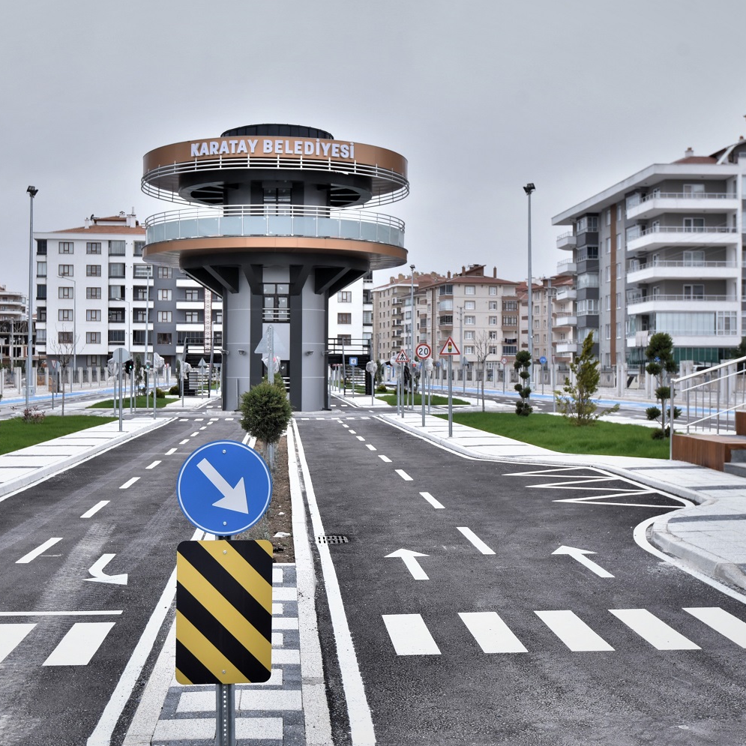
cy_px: 374
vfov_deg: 40.9
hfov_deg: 40.7
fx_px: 1000
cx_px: 299
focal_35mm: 41
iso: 200
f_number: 5.6
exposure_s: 1/200
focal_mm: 32
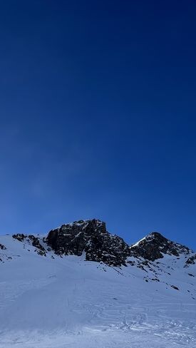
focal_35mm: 29
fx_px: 268
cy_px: 255
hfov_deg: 36.8
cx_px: 9
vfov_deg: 62.8
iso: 32
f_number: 1.8
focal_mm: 1.57
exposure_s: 1/1908
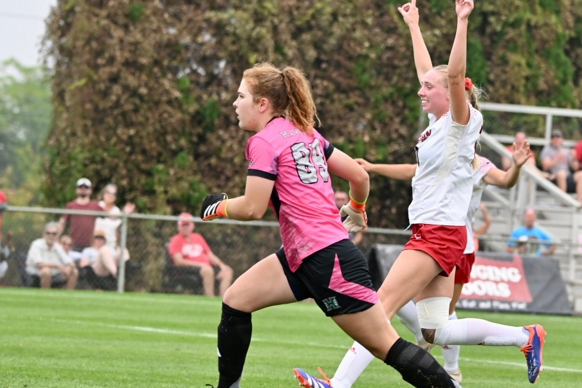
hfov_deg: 8.5
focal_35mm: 241
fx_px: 3895
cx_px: 356
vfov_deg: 5.7
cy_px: 193
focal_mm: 180
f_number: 5.6
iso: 1000
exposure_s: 1/1250
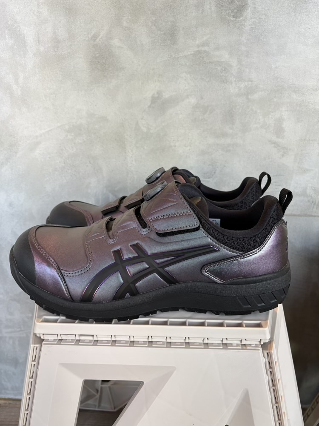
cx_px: 160
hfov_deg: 53.1
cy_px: 213
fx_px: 319
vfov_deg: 67.3
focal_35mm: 26
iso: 125
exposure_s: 1/121
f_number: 1.6
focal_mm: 5.96
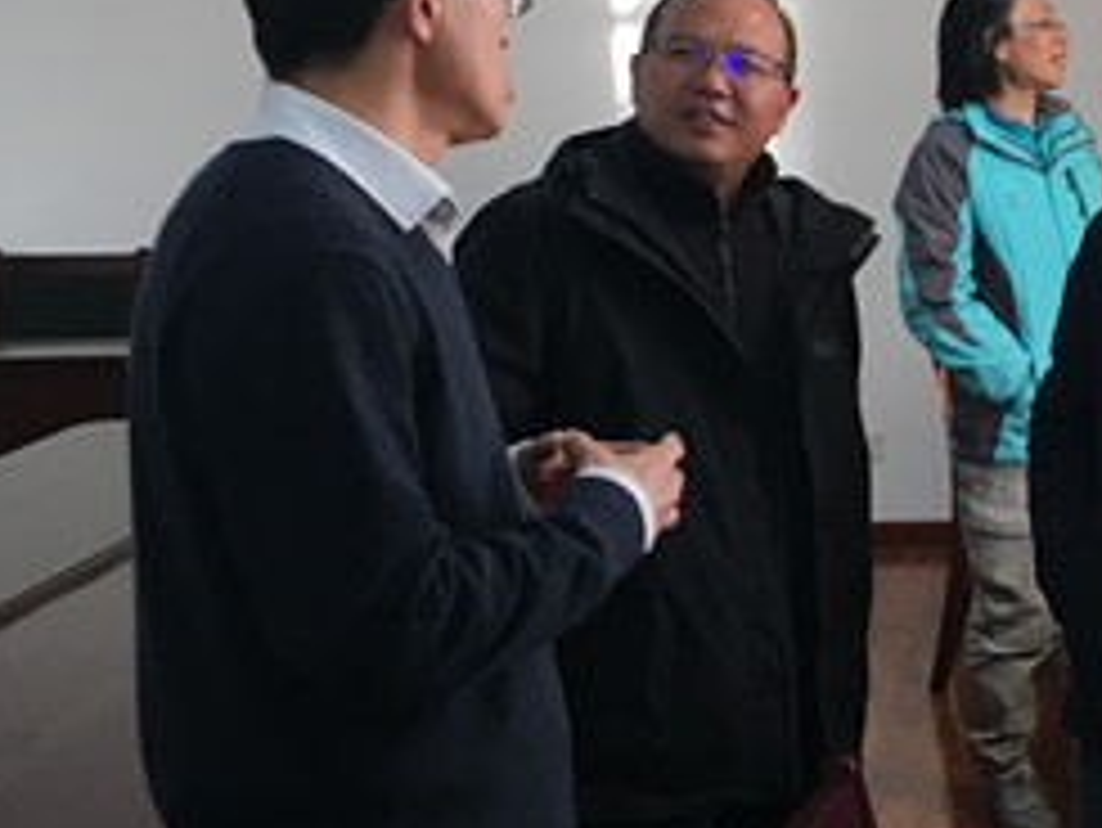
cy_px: 238
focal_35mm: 71
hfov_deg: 25.7
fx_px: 2261
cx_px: 1156
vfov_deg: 20.6
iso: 32
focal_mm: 4.15
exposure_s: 1/33
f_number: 2.2
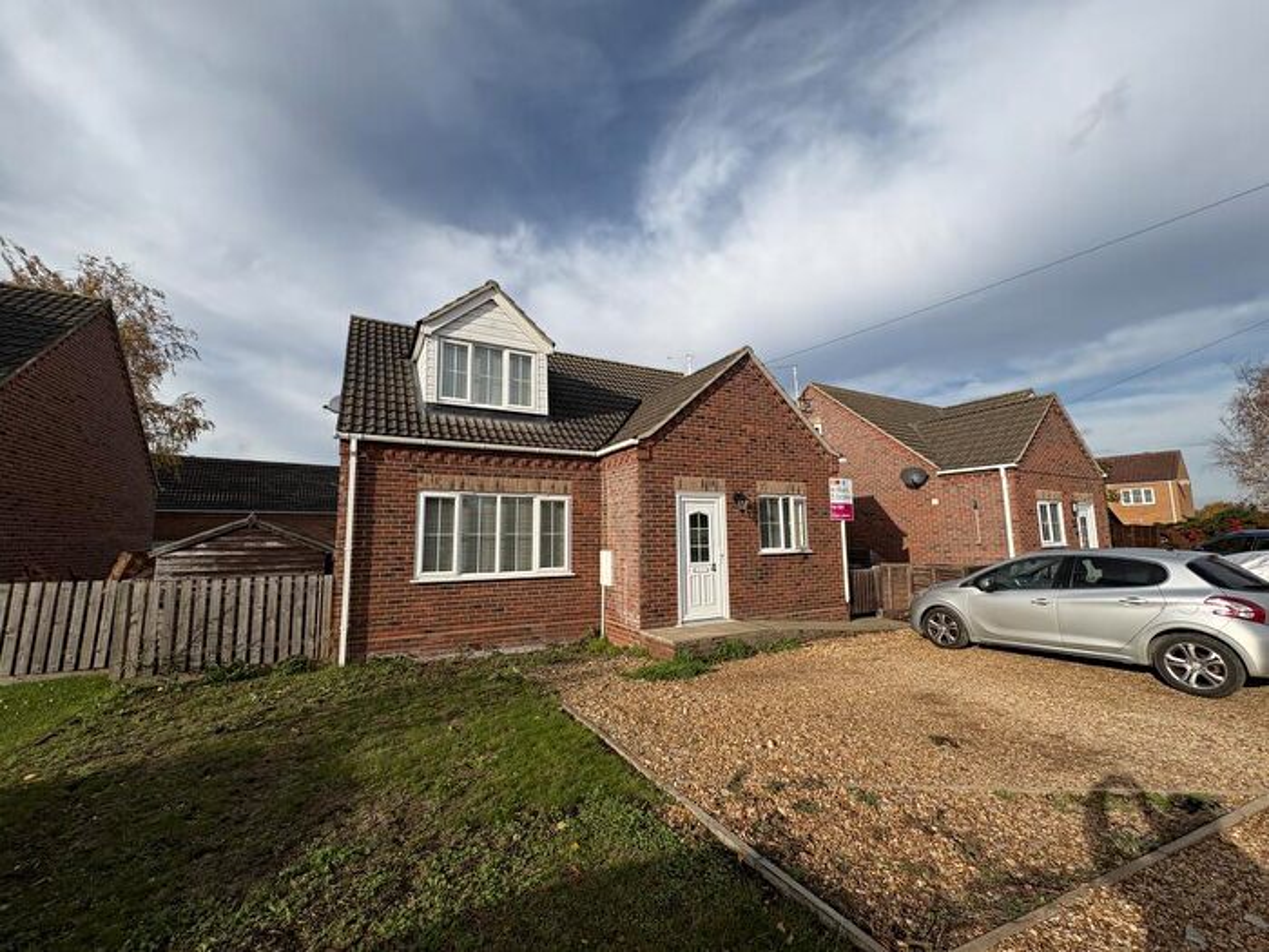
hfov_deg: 102.1
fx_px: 513
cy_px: 476
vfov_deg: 85.7
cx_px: 634
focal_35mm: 14
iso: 50
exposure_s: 1/1976
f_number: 2.2
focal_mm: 2.22
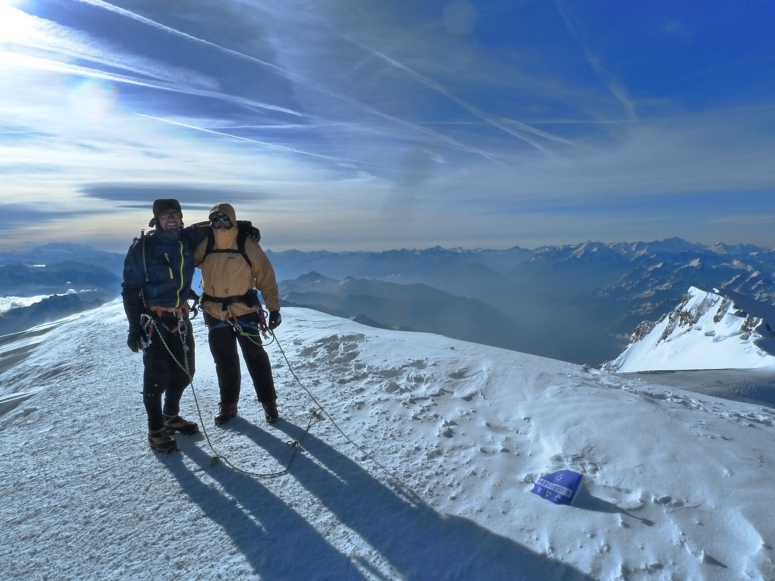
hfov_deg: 69.4
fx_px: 560
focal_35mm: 25
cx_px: 388
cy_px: 290
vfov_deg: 54.9
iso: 400
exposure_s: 1/800
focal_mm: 4.1
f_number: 6.3
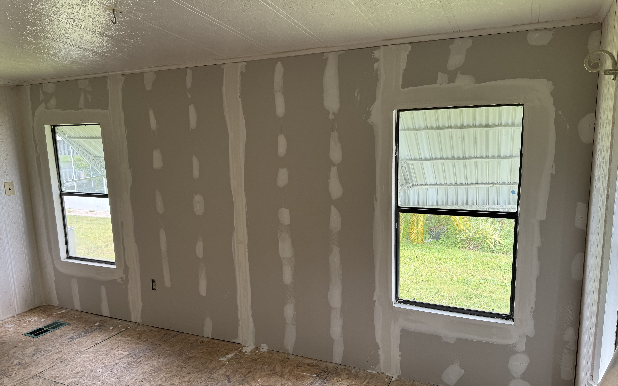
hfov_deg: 70.4
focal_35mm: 26
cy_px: 206
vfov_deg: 47.6
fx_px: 438
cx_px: 309
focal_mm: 6.76
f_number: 1.78
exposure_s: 1/121
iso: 100
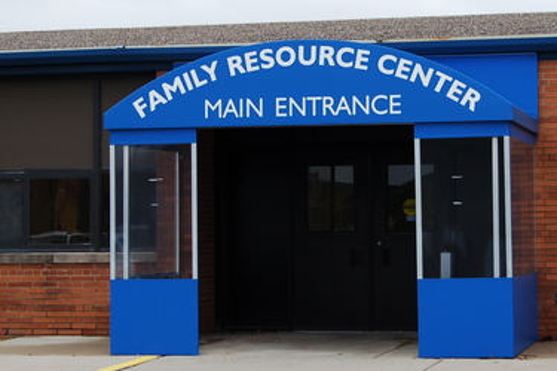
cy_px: 142
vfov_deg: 13.0
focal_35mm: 105
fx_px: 1624
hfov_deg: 19.4
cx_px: 379
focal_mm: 35
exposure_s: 1/125
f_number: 5.6
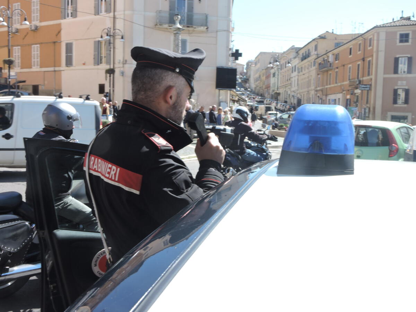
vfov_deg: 36.0
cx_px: 208
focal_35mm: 40
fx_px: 481
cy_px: 156
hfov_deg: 46.8
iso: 100
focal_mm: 7.2
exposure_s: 1/320
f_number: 3.8
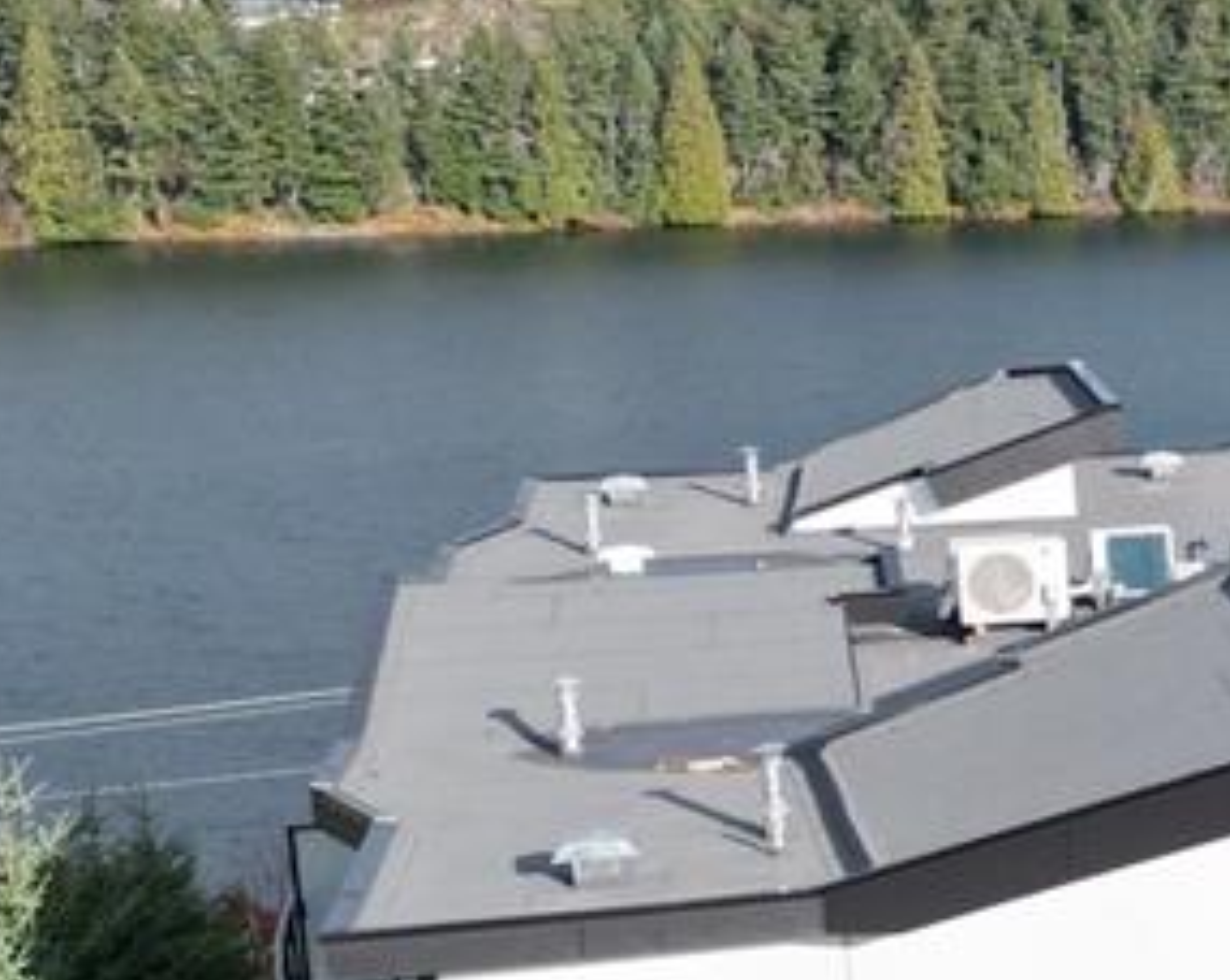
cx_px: 1996
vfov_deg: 18.2
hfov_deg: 19.1
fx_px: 3054
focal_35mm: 84
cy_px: 679
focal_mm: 6.72
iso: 200
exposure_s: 1/3000
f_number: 1.7
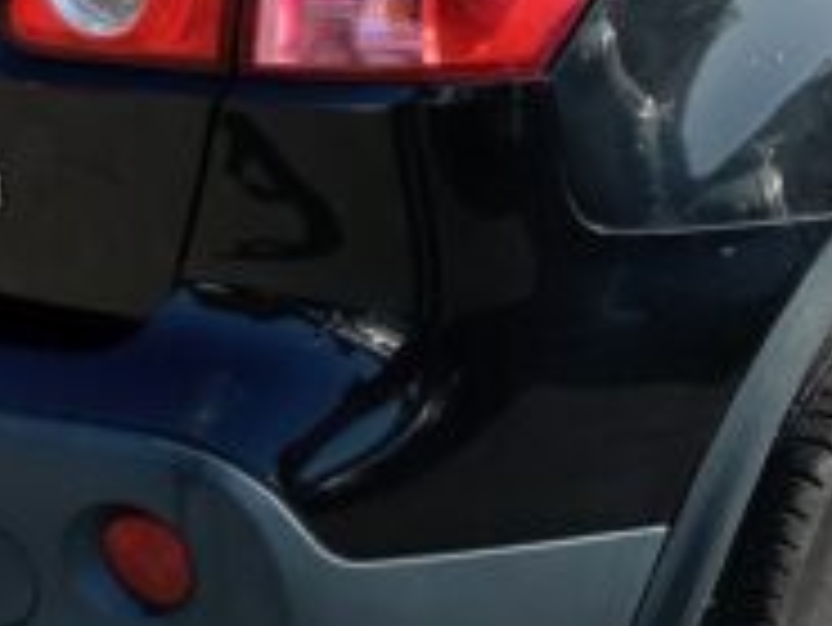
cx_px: 783
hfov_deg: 17.9
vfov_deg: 13.5
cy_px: -50
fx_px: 2597
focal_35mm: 108
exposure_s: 1/310
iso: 100
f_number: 1.8
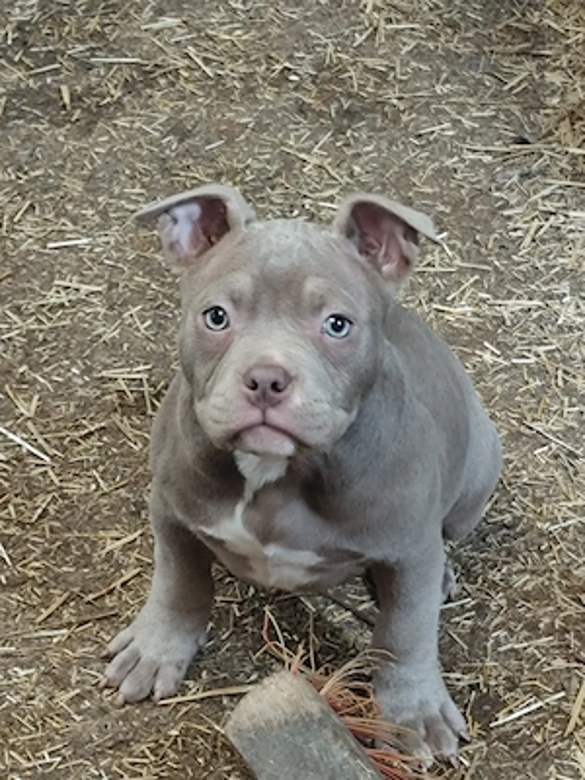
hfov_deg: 10.2
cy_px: 390
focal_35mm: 146
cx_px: 292
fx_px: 3290
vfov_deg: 13.5
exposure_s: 1/25
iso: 500
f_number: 1.65
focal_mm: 6.14
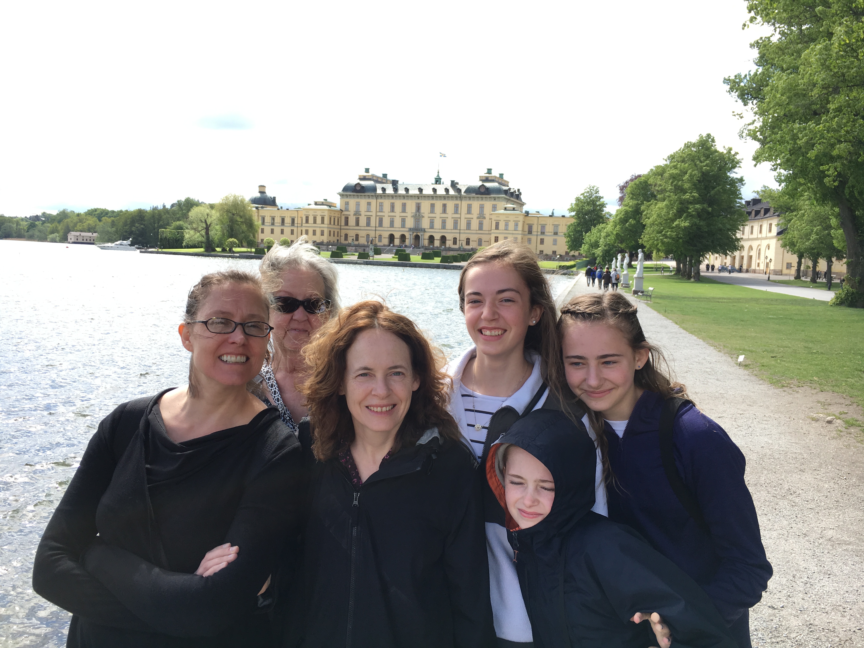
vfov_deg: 48.2
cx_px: 432
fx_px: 724
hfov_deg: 61.7
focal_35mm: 29
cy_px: 324
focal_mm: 4.15
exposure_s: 1/513
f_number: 2.2
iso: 25
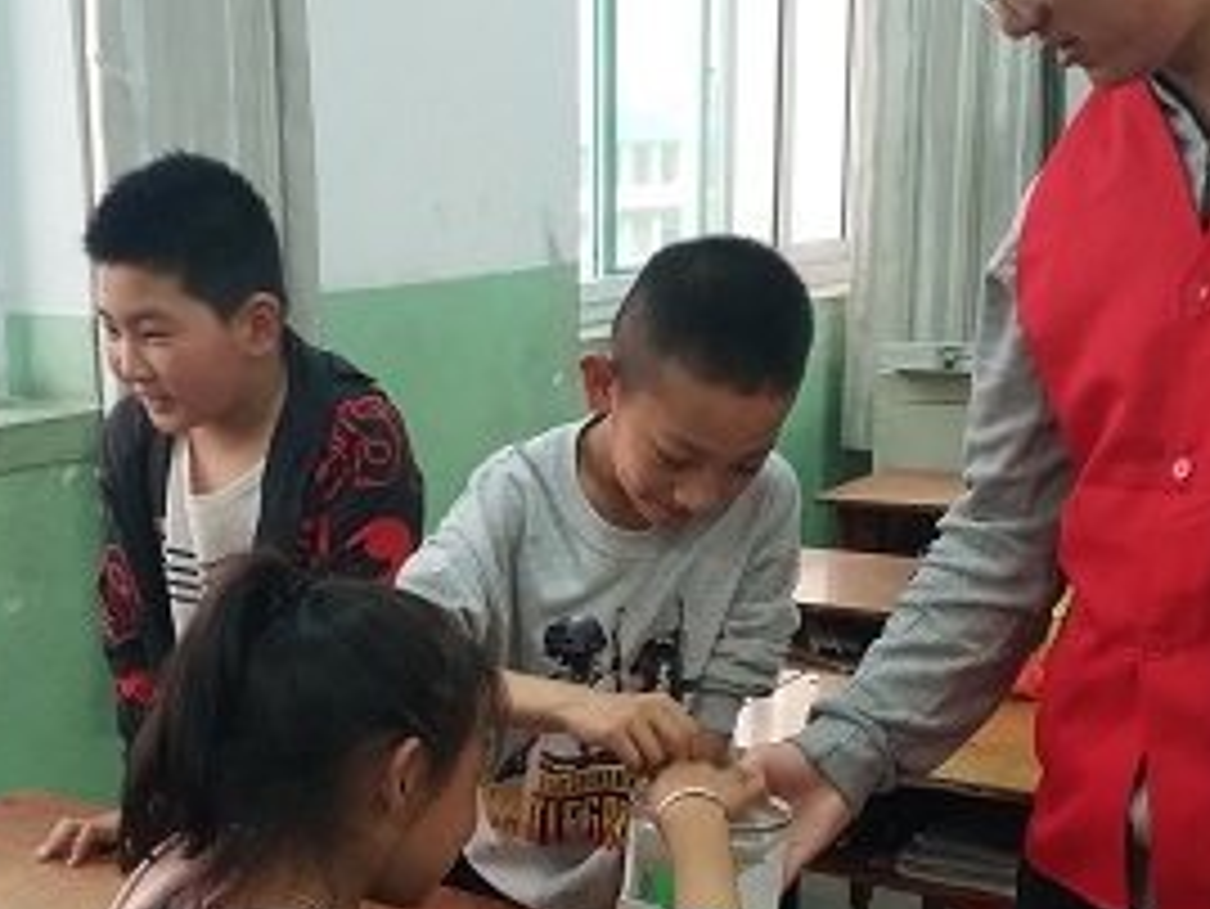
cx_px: 513
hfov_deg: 25.6
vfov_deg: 19.2
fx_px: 2658
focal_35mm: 76
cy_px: 716
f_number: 2
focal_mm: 4.5
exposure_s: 1/20
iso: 423
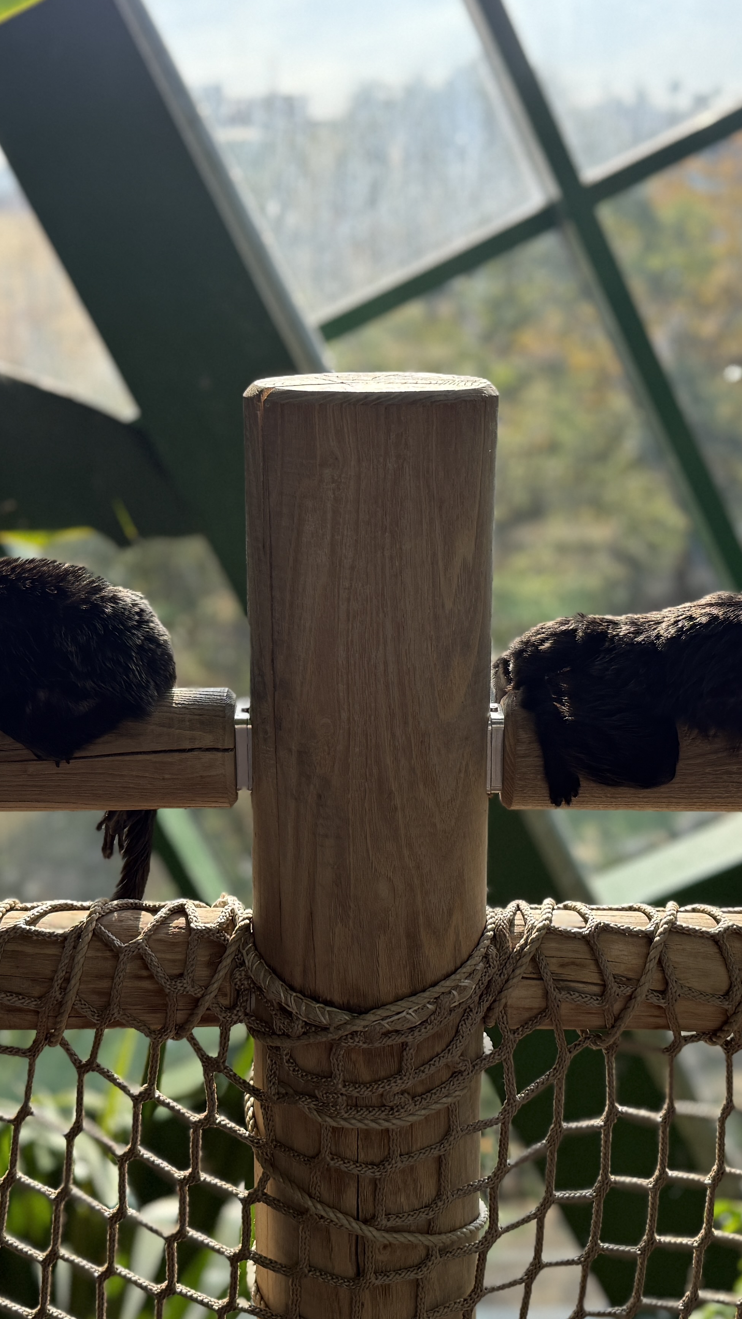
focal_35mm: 43
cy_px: 617
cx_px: 344
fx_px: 1504
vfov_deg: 47.3
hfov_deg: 27.7
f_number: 1.78
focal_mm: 6.76
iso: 100
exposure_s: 1/1618
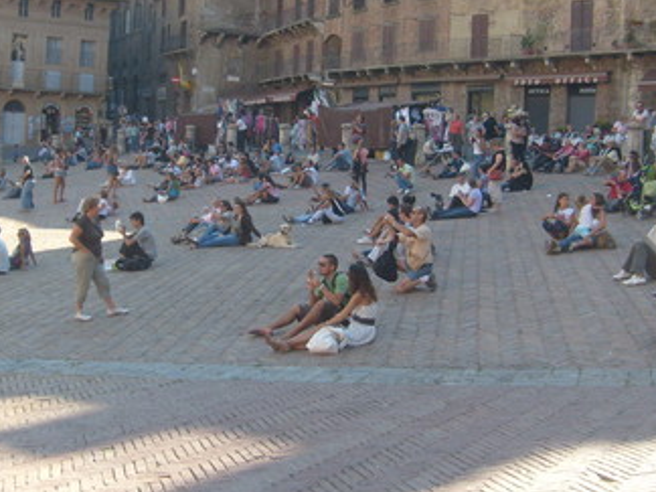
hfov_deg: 35.5
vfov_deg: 26.9
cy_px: 179
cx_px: 275
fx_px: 1023
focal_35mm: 54
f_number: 7.1
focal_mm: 5.8
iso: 80
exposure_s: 1/90
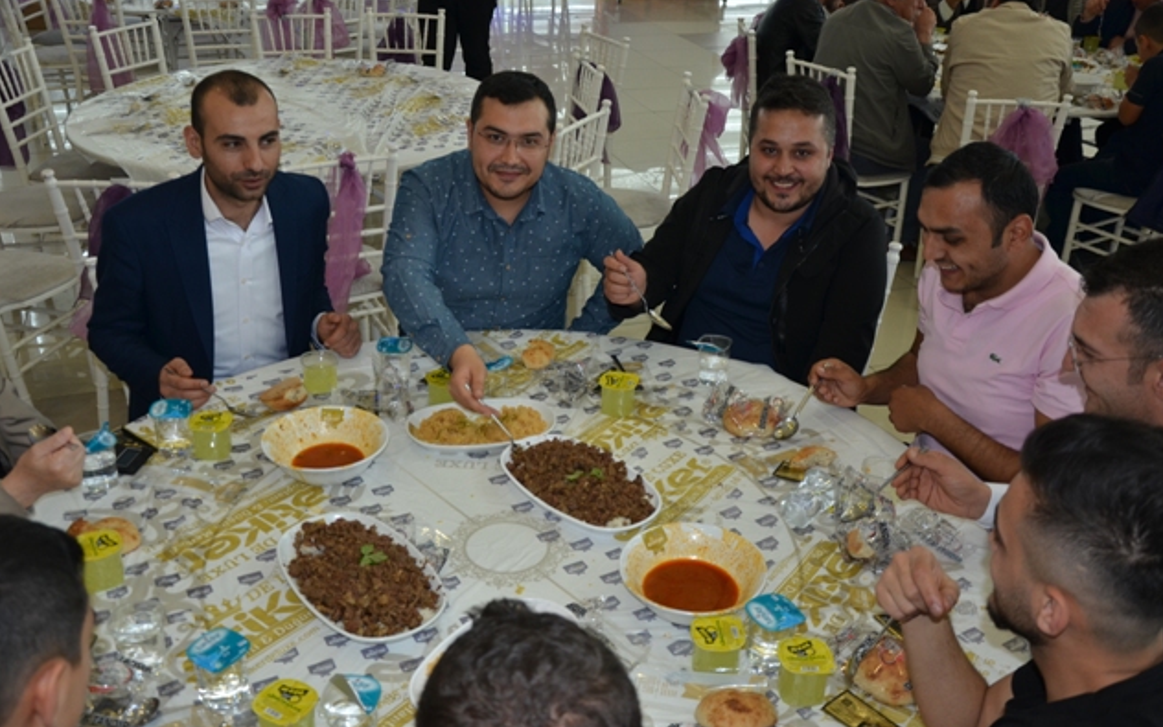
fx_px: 1078
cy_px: 370
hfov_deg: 56.7
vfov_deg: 37.3
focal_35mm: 34
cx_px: 587
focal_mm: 22
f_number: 3.8
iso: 400
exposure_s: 1/100
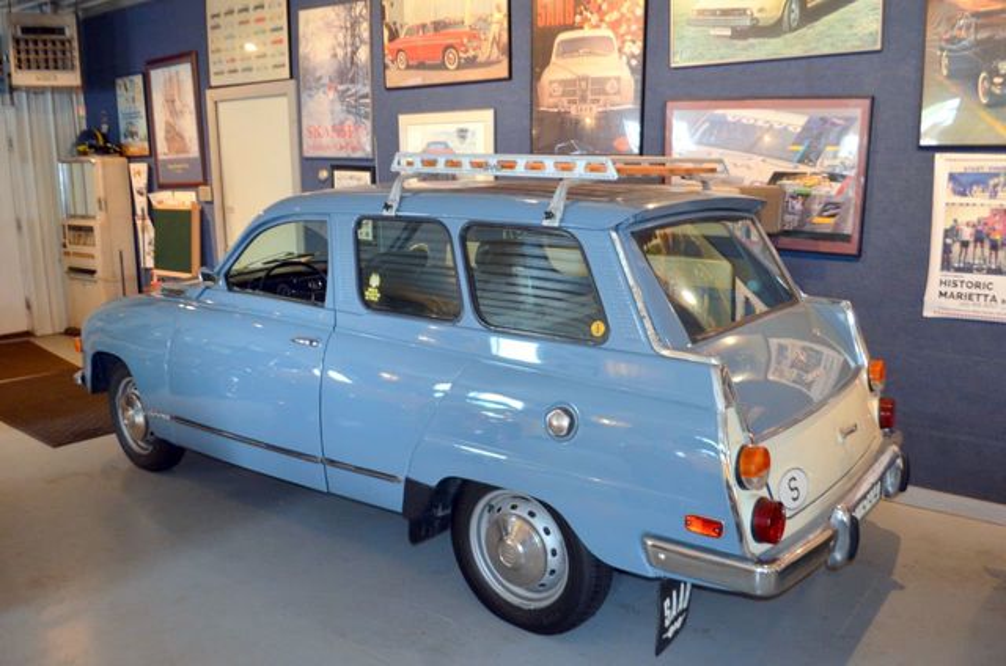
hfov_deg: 62.0
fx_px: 837
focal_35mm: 30
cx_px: 503
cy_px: 333
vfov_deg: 43.4
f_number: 3.8
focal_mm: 20
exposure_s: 1/60
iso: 1400
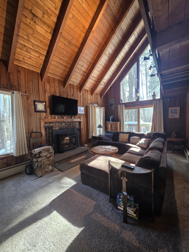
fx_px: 95
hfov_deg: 89.9
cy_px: 126
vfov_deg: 106.2
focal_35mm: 13
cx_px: 94
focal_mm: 2.2
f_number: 1.9
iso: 200
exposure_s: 1/120
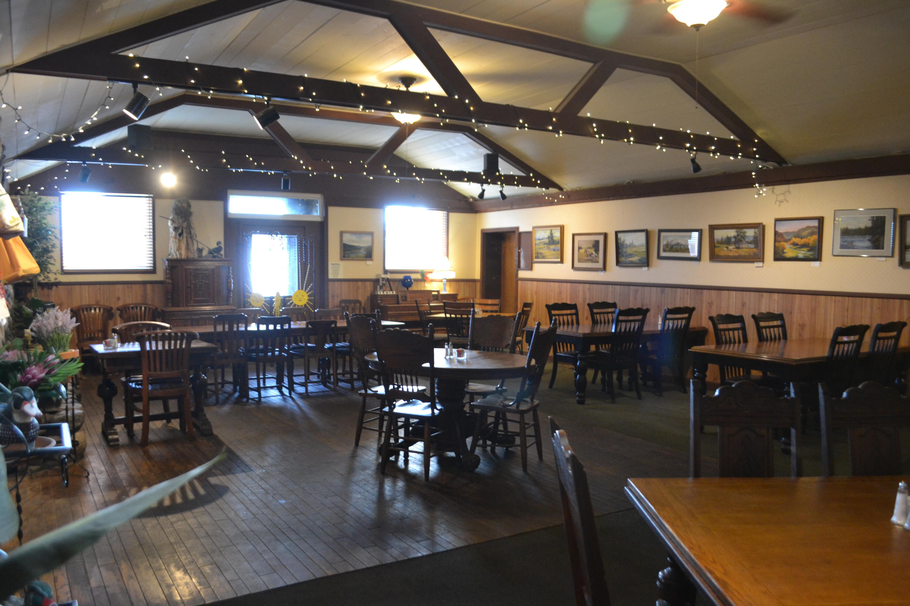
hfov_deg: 67.4
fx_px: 682
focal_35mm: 27
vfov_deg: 47.9
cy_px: 303
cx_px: 455
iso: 1800
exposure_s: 1/15
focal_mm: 18
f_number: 3.5
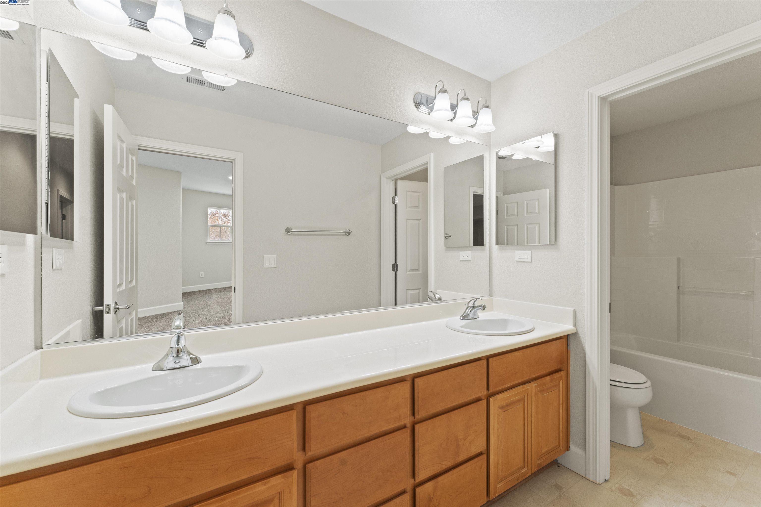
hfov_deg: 104.3
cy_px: 254
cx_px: 380
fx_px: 296
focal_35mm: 14
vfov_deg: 81.2
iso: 1250
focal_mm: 14
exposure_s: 1/2
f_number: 9
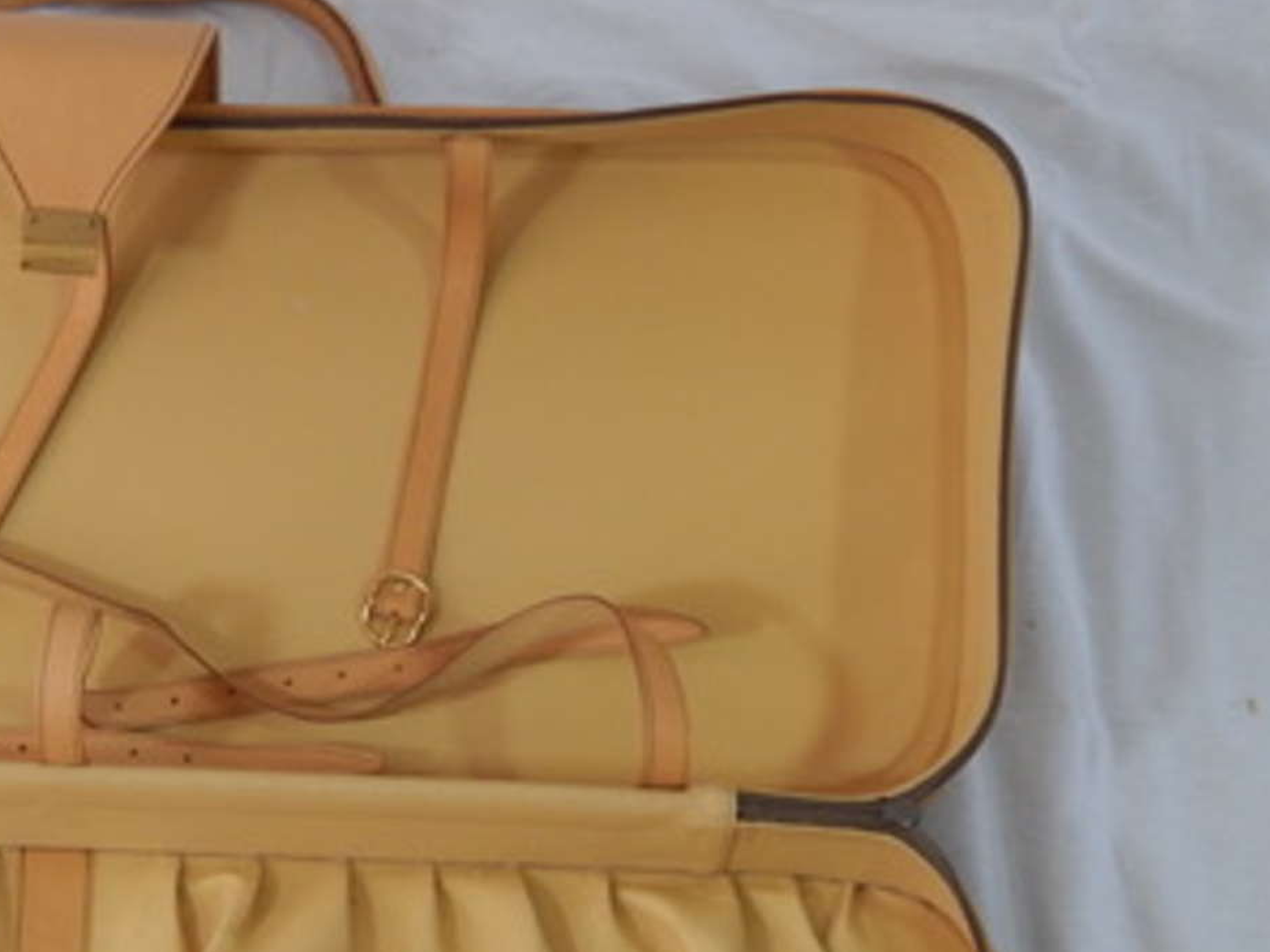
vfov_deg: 17.7
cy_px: 870
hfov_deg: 22.9
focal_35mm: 82
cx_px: -4
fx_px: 3008
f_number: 3.4
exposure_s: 1/30
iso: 125
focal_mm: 6.8
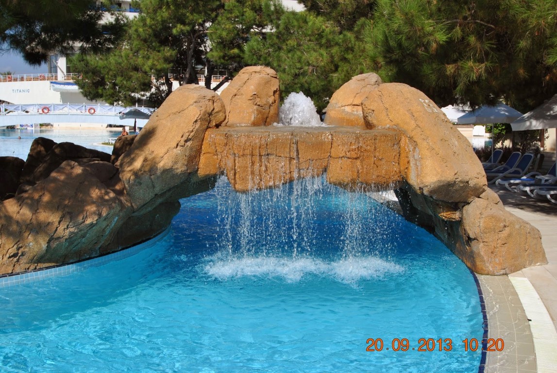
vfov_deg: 37.0
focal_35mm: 36
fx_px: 558
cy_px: 186
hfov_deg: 53.1
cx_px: 278
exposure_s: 1/320
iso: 100
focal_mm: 24
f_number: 9
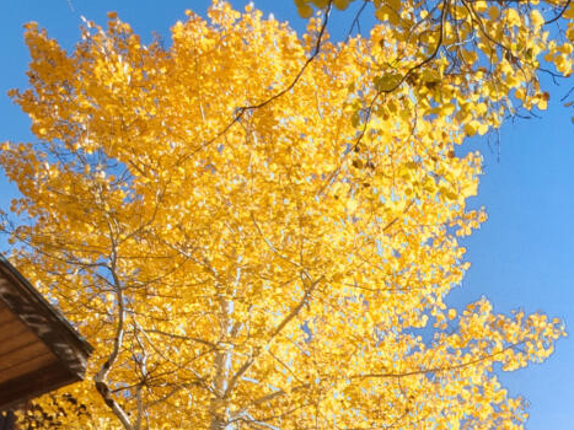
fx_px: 1741
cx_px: 859
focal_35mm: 105
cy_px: 697
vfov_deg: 13.1
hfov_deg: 17.0
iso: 100
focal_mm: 17
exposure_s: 1/15
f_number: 16
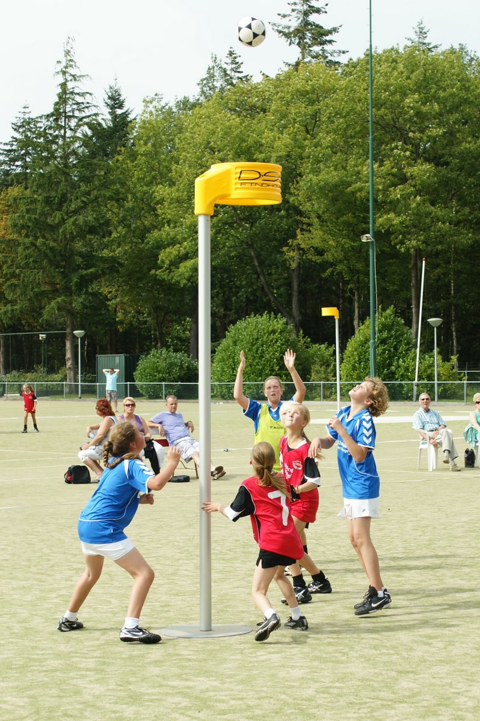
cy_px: 360
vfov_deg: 37.9
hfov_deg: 25.7
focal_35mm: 52
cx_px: 240
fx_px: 1052
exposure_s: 1/320
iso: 100
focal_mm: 35
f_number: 4.5
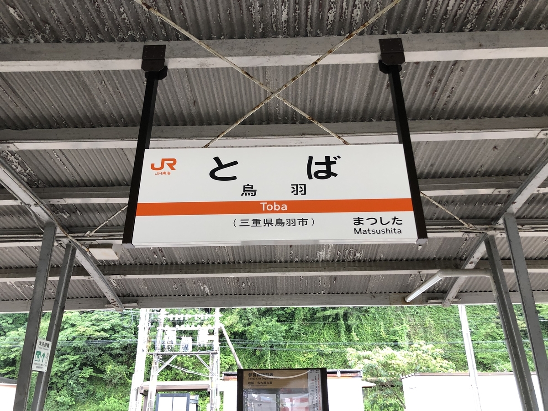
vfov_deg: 49.7
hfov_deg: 63.4
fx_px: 443
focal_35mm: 28
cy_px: 206
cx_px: 274
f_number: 1.8
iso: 32
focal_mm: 3.99
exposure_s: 1/30
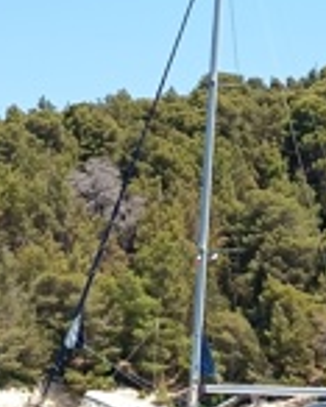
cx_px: 251
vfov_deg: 12.4
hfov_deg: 10.0
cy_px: 8
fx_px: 1855
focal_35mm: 154
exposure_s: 1/344
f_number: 1.7
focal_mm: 5.24
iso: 50
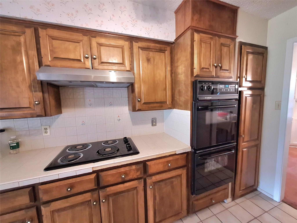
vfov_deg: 89.9
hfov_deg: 106.2
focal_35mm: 13
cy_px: 112
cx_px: 148
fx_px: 112
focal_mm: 1.74
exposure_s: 1/20
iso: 640
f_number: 2.2
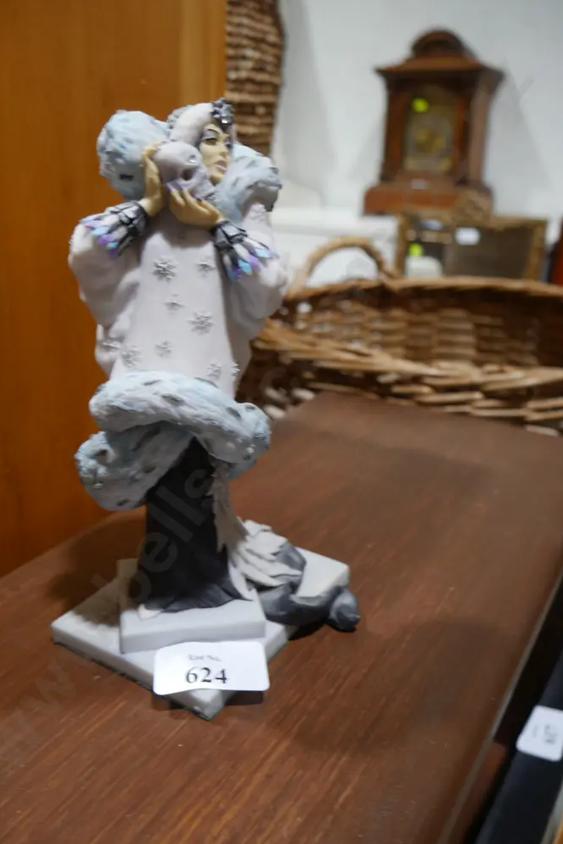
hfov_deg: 43.6
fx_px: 703
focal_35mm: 30
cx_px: 258
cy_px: 416
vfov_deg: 61.9
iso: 250
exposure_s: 1/60
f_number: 3.5
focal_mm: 14
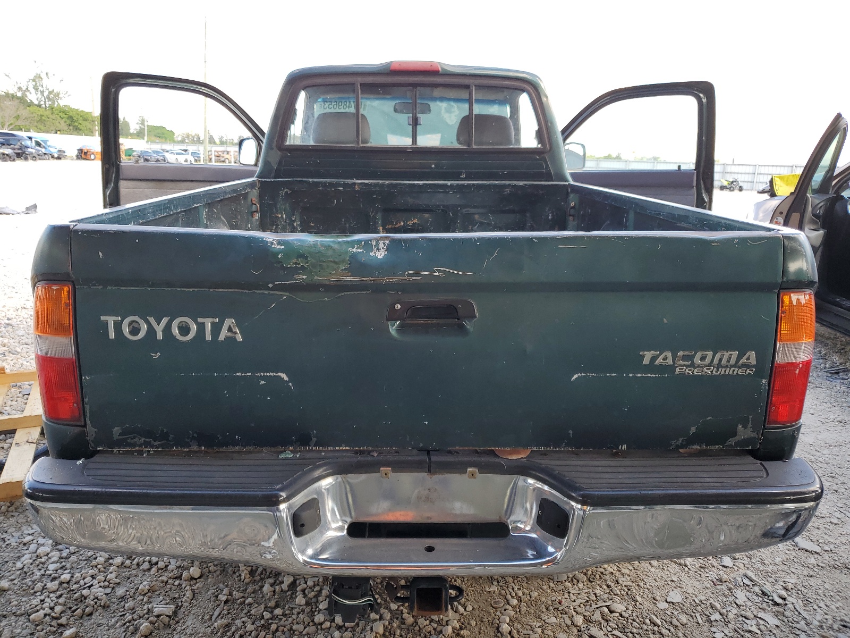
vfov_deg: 53.1
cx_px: 425
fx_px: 638
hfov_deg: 67.3
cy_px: 319
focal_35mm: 26
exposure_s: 1/294
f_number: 1.5
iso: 50
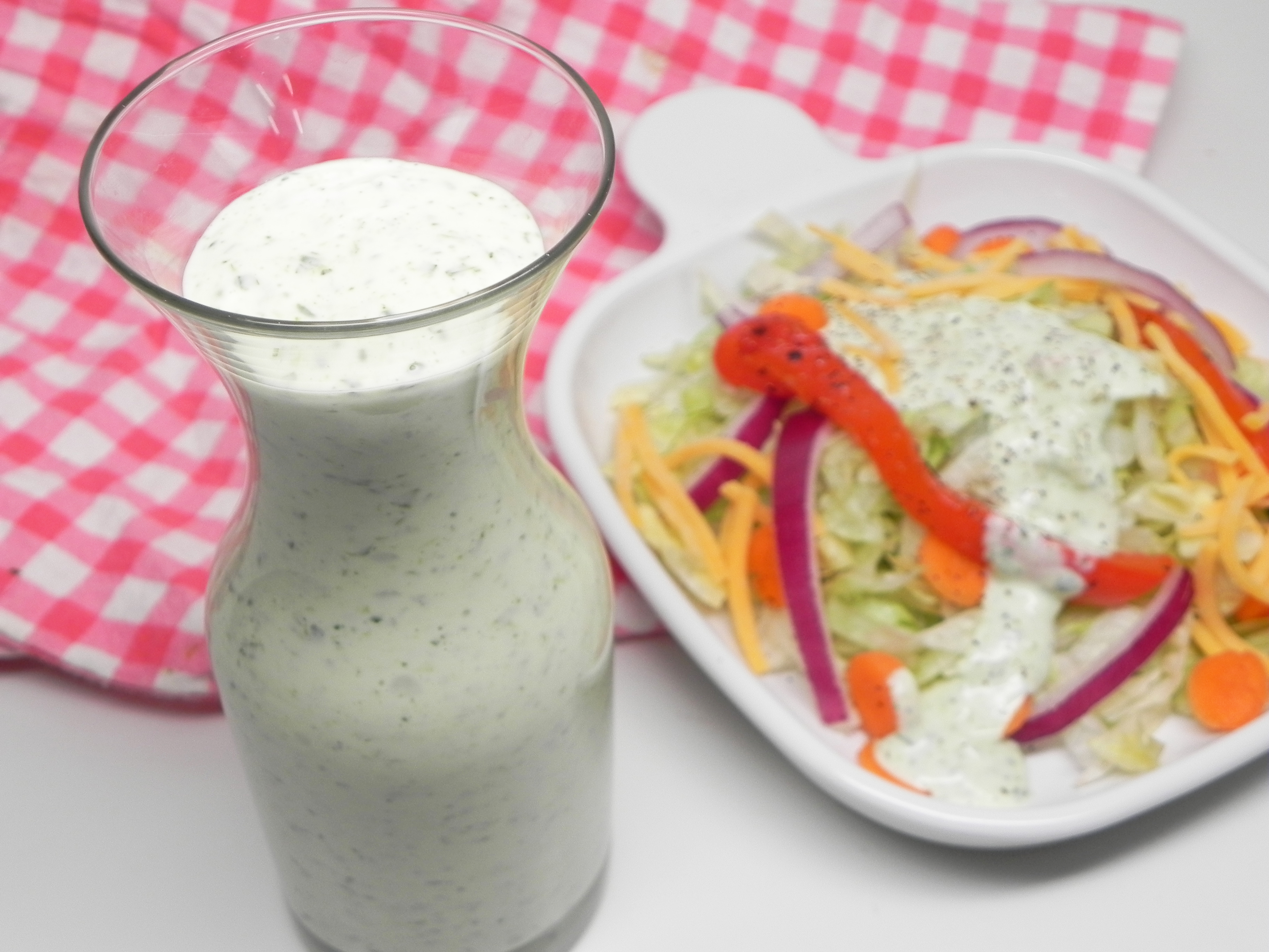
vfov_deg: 31.5
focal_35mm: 46
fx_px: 1686
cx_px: 634
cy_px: 476
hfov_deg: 41.2
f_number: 3.2
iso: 160
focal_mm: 8.2
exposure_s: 1/49.6
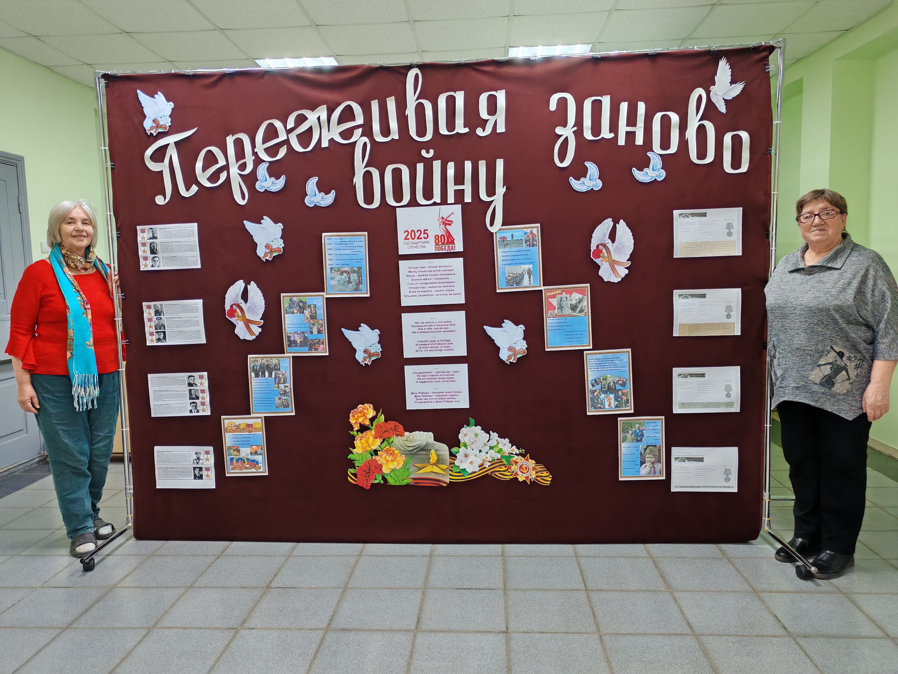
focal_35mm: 27
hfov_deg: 65.3
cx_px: 449
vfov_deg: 51.4
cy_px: 337
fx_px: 700
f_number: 1.95
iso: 320
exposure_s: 1/100
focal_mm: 5.52
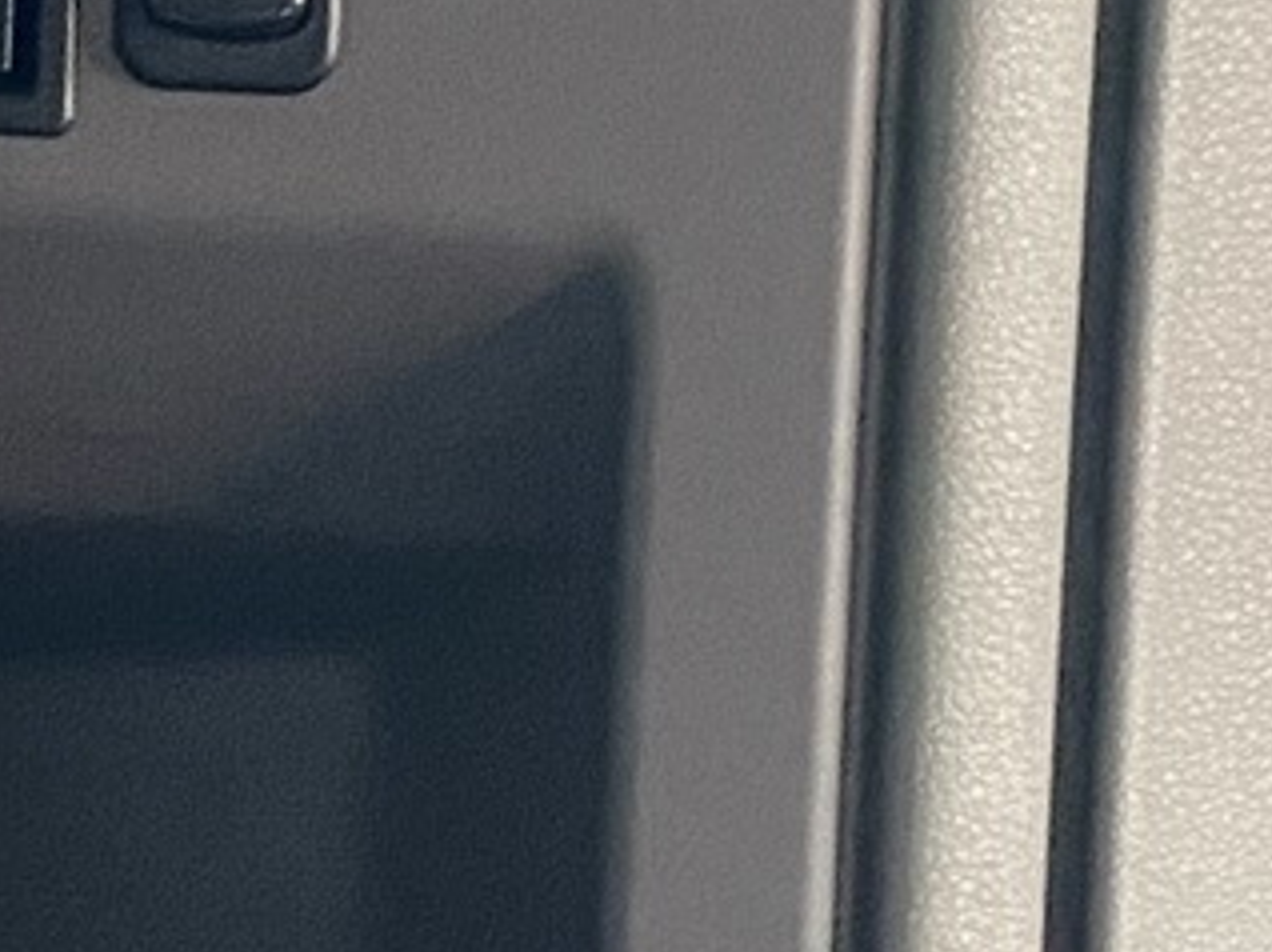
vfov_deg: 9.0
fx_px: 6059
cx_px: -356
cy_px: 248
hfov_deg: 11.7
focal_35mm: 165
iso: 640
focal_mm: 4.25
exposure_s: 1/30
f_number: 1.8
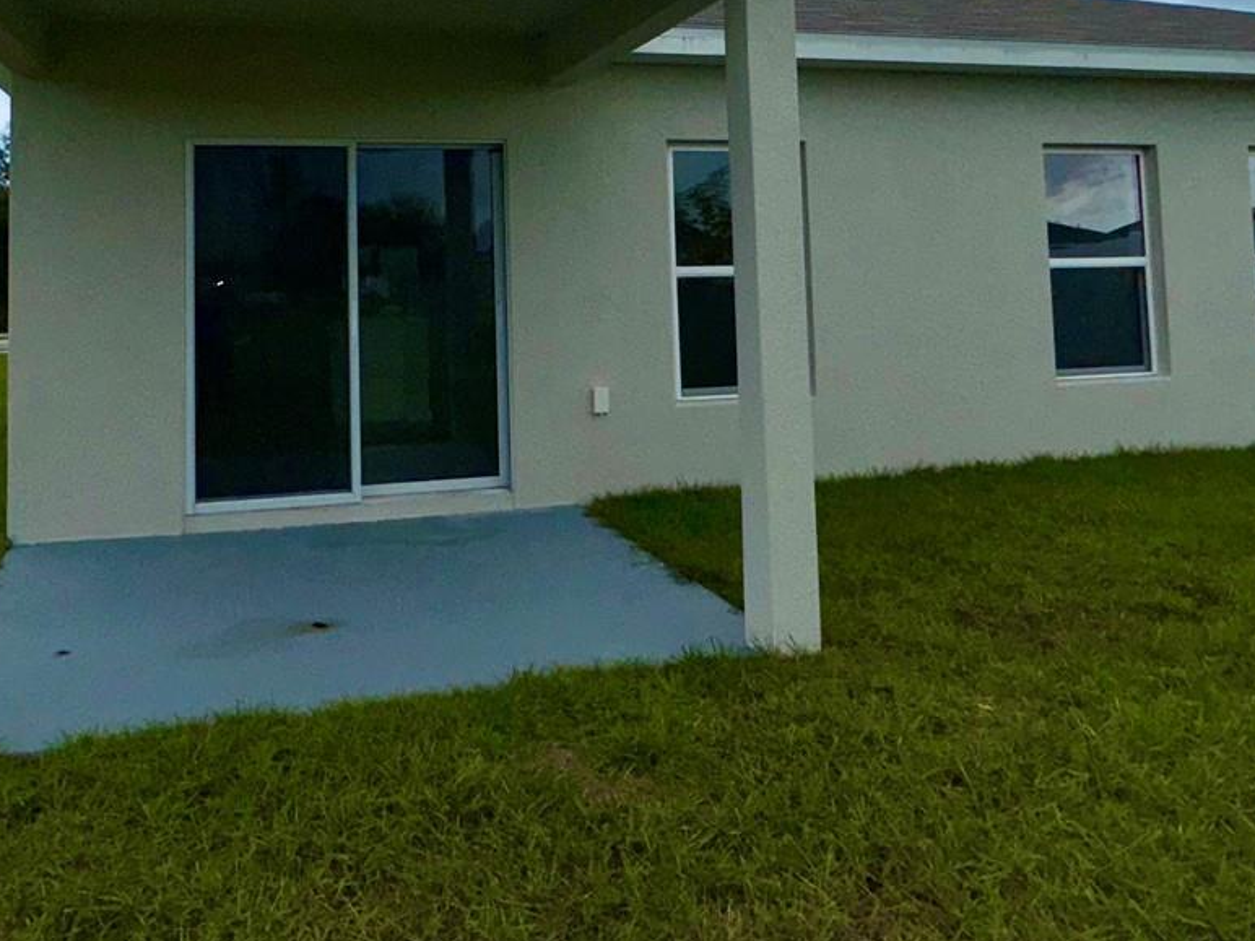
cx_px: 468
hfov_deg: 60.8
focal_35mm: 29
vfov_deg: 46.1
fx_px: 1051
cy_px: 210
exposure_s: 1/5263
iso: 32
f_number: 2.2
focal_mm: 2.22
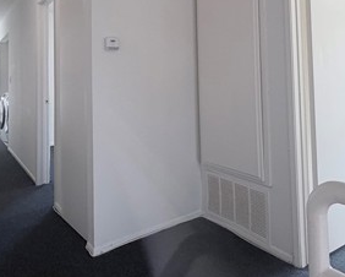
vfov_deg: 45.4
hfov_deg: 56.9
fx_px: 317
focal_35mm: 31
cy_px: 66
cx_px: 199
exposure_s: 1/120
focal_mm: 2.22
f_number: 2.2
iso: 200
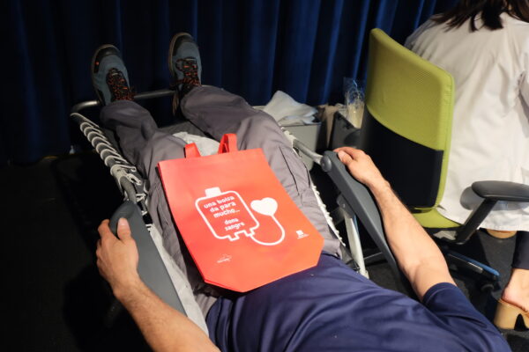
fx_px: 485
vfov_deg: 40.0
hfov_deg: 57.2
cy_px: 176
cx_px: 264
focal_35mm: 33
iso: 800
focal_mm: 22.2
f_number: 4
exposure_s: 1/50
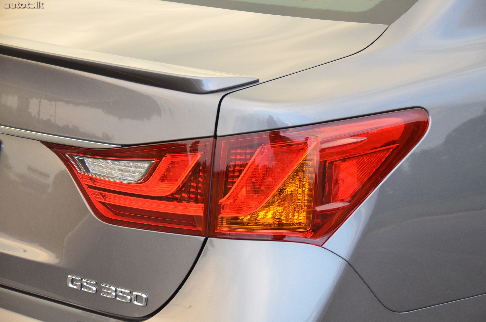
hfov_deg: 21.0
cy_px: 161
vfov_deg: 14.0
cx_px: 243
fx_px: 1314
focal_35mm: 98
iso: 1600
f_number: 5
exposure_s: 1/160
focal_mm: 65
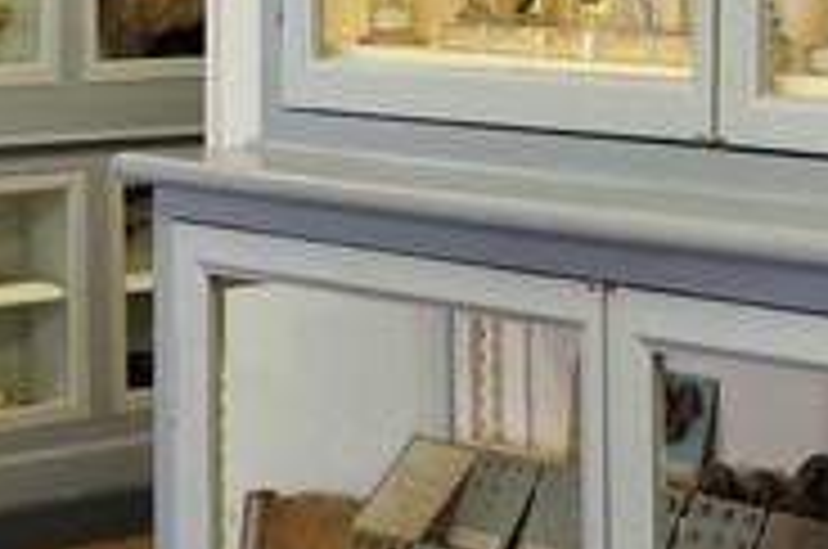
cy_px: -4
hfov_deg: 18.4
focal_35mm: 110
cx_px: 137
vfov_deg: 12.3
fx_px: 2526
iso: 200
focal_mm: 48
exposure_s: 1/2
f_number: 9
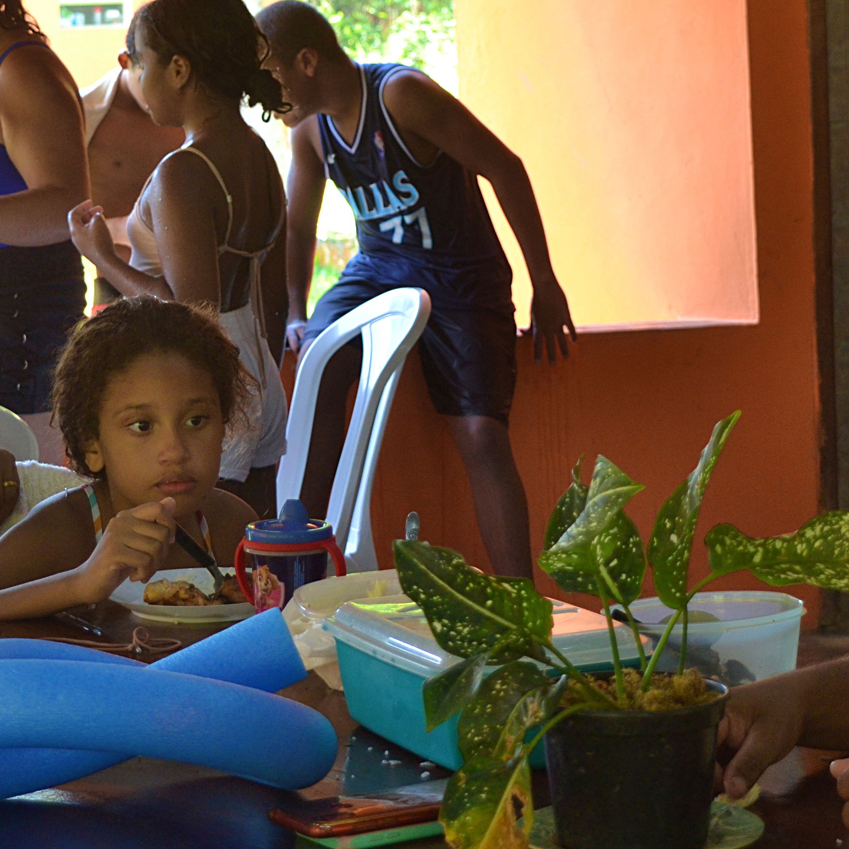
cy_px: 211
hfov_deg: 14.5
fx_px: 3330
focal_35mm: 120
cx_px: 399
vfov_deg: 14.5
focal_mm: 40
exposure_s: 1/100
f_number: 5
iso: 400
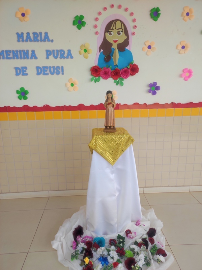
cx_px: 101
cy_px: 135
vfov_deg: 69.4
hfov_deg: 54.8
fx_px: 195
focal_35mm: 25
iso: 50
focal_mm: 4.7
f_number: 1.79
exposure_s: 1/159
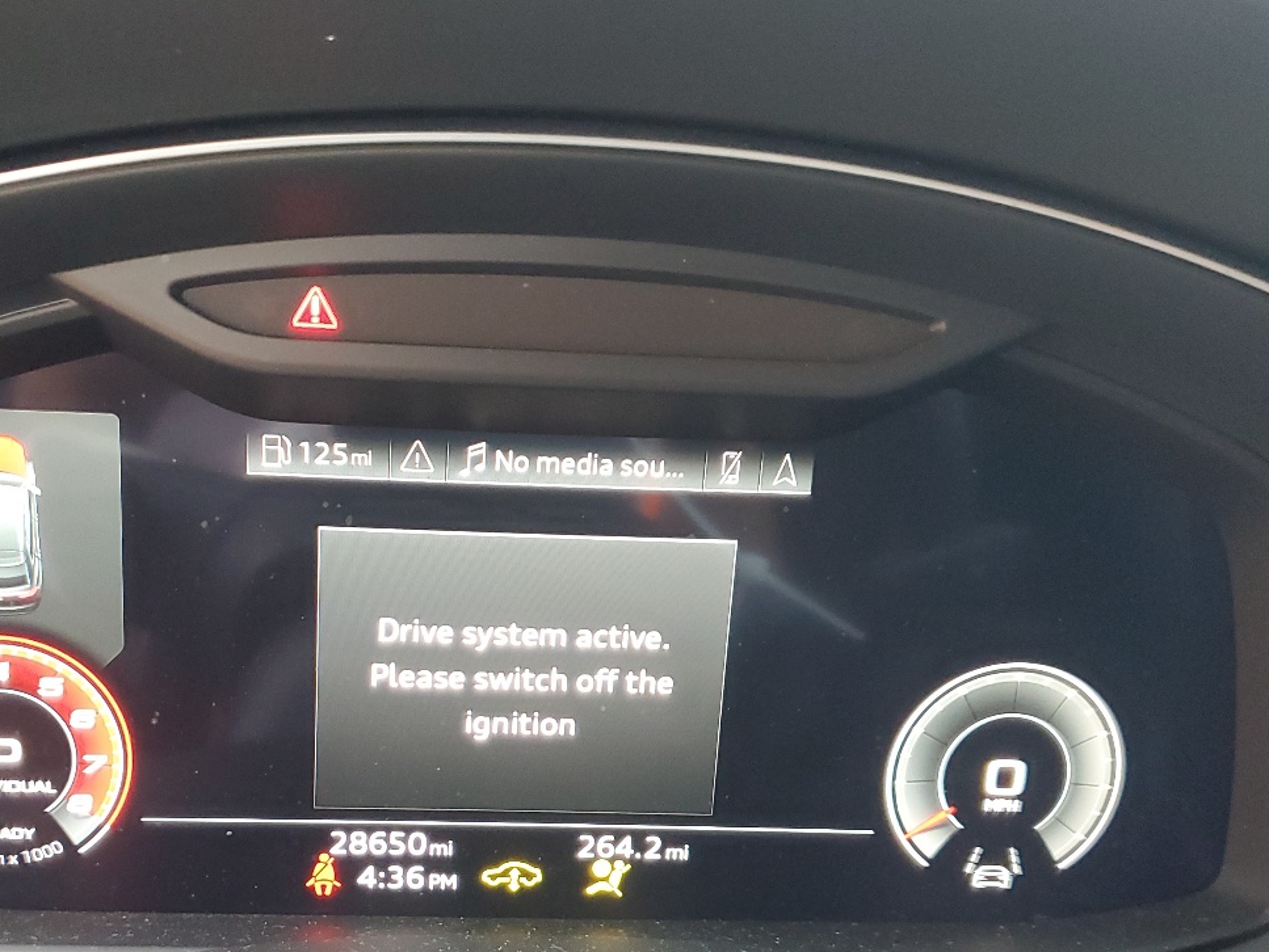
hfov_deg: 43.5
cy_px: 712
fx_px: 1577
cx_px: 475
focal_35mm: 43
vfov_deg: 33.0
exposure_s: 1/60.2
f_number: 1.5
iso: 317
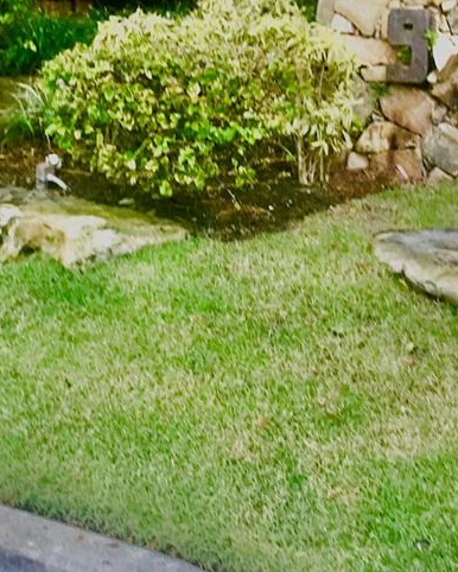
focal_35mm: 68
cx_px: 246
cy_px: 117
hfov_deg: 22.5
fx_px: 1151
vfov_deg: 27.4
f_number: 1.8
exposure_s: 1/120
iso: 25
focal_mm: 3.99
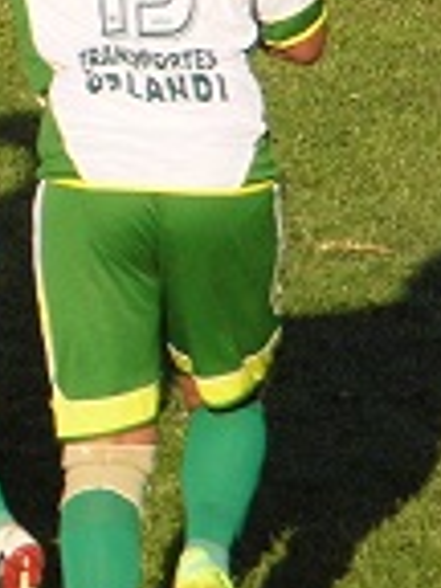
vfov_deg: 2.2
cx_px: -690
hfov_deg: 1.7
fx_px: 15186
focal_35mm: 894
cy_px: 82
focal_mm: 40
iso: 100
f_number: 5.4
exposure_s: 1/500
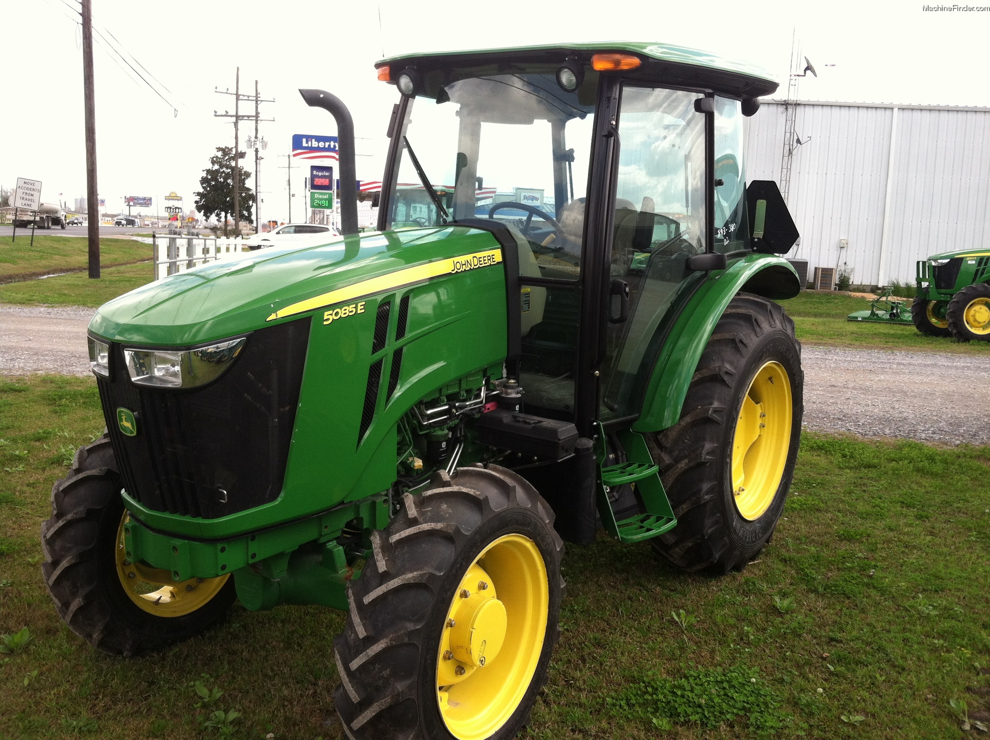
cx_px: 495
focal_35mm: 35
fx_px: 1000
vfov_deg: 40.6
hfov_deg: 52.7
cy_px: 370
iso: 80
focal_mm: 3.85
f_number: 2.8
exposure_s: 1/330
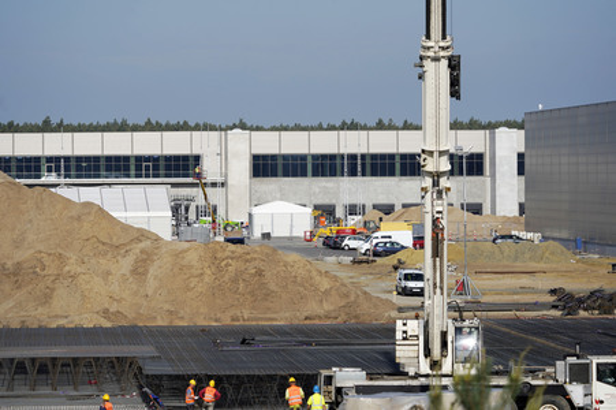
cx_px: 308
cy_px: 205
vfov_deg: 6.9
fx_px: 3420
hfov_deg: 10.3
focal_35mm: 200
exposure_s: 1/800
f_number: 8
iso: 100
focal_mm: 200
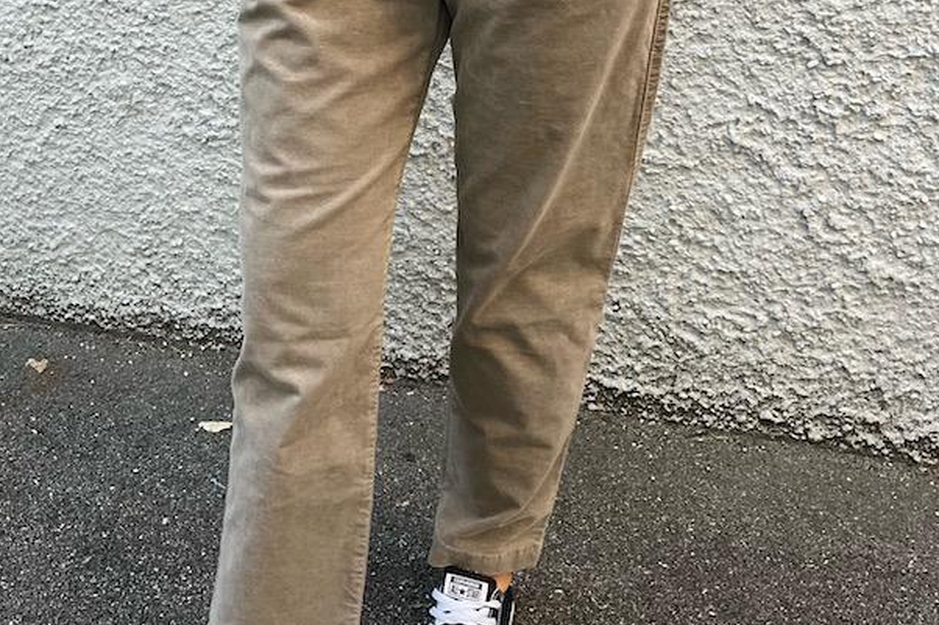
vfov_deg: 29.9
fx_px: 1147
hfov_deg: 44.4
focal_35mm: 44
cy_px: 136
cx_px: 418
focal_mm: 5.1
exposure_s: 1/105
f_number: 1.6
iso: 125
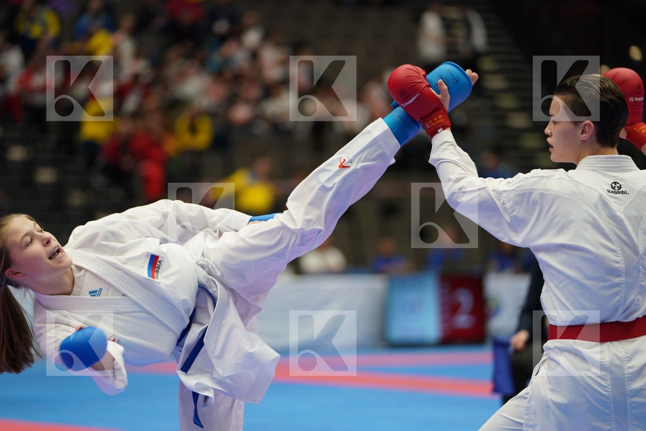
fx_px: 2889
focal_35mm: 161
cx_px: 323
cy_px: 216
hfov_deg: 12.8
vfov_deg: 8.5
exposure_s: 1/500
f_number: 2.8
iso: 1250
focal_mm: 161
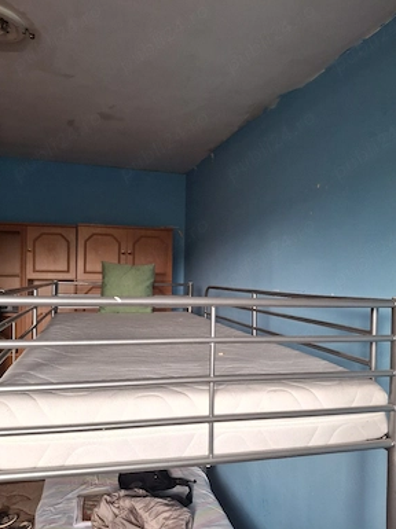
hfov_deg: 53.0
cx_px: 191
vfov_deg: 67.3
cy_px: 269
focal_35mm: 26
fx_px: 397
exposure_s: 1/100
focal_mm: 4.69
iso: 160
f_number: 1.8
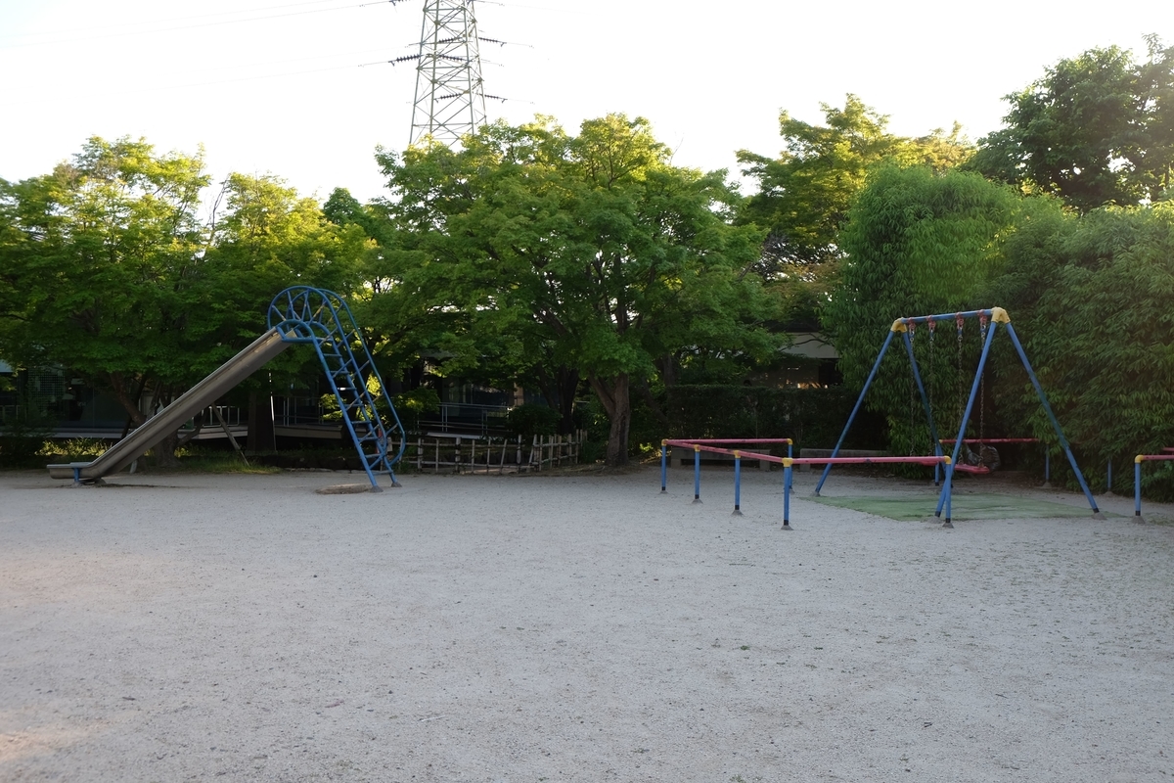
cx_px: 587
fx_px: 1141
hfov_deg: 54.4
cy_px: 392
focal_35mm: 35
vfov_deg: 37.9
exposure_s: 1/125
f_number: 5
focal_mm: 23.3
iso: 200
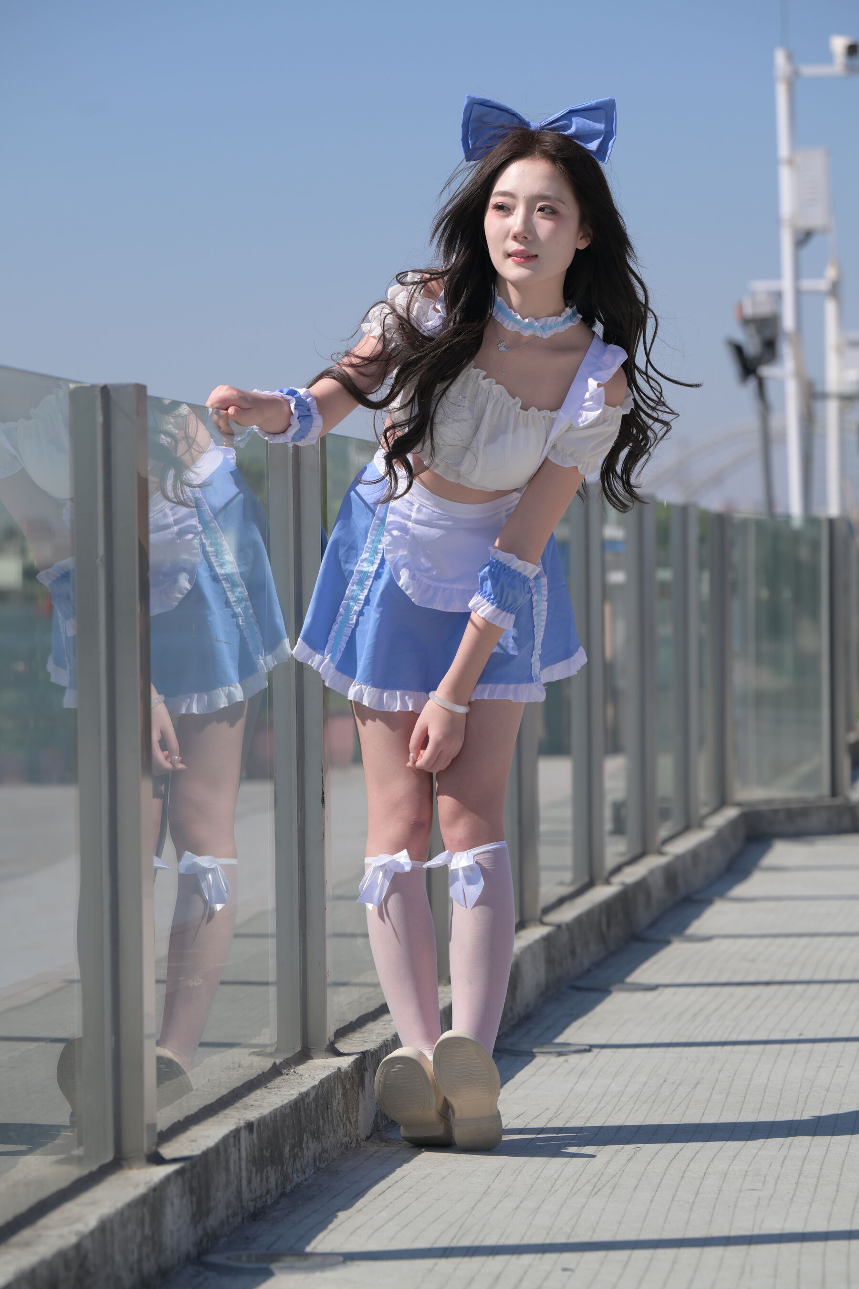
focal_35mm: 135
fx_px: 4831
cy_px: 644
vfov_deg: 15.2
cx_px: 430
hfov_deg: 10.2
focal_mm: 135
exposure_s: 1/1600
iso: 220
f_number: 5.6
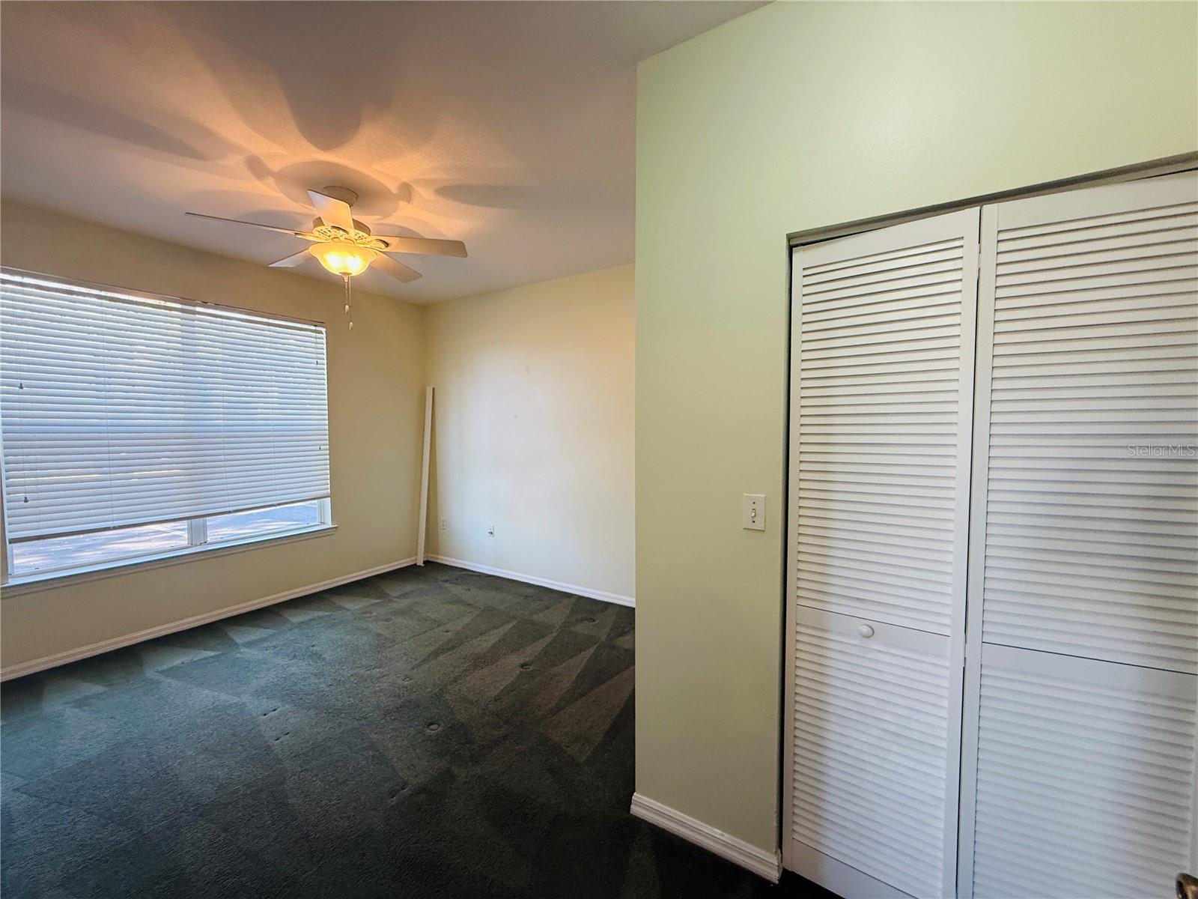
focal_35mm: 14
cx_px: 599
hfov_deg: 102.1
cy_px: 450
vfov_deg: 85.7
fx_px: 485
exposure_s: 1/60
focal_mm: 2.22
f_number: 2.2
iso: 250
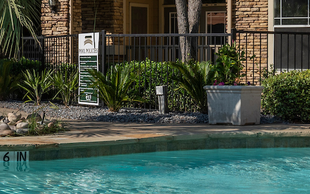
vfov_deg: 11.3
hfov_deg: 17.4
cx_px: -24
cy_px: 46
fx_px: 980
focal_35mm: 116
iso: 64
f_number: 11
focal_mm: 24
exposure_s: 1/125
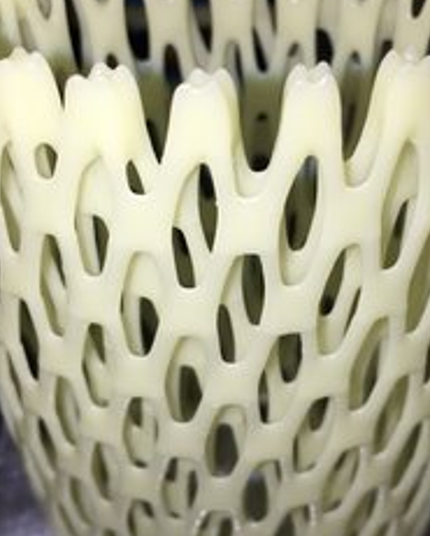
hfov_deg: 30.9
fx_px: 779
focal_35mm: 49
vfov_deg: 38.0
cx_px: 225
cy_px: 248
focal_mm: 4.15
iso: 32
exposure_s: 1/573
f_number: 2.2
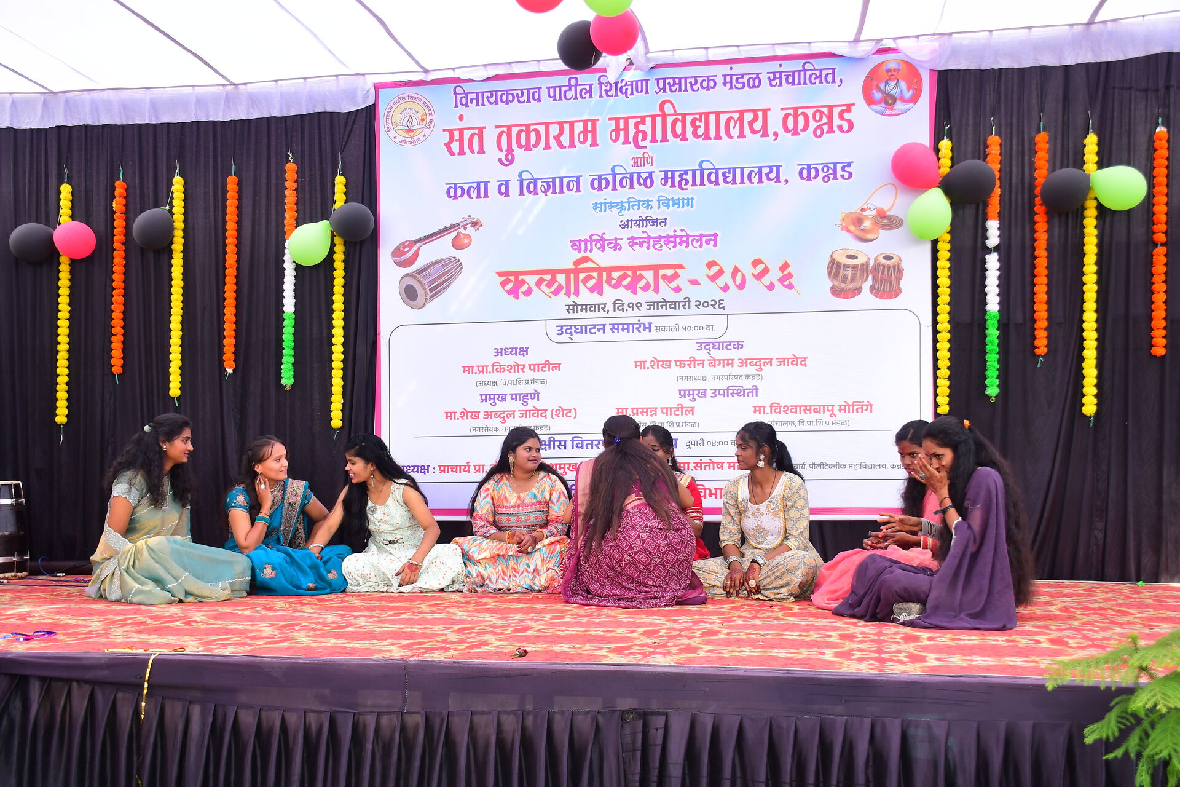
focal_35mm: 39
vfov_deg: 34.2
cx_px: 590
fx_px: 1278
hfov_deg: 49.6
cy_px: 394
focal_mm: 26
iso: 250
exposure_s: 1/125
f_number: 6.3
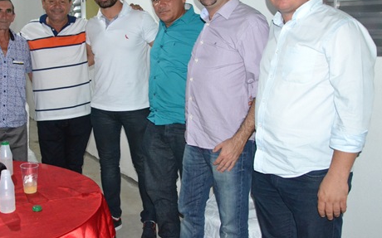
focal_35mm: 45
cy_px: 85
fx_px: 465
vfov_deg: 28.6
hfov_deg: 44.3
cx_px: 142
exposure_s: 1/60
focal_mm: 21
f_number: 3.8
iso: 3200
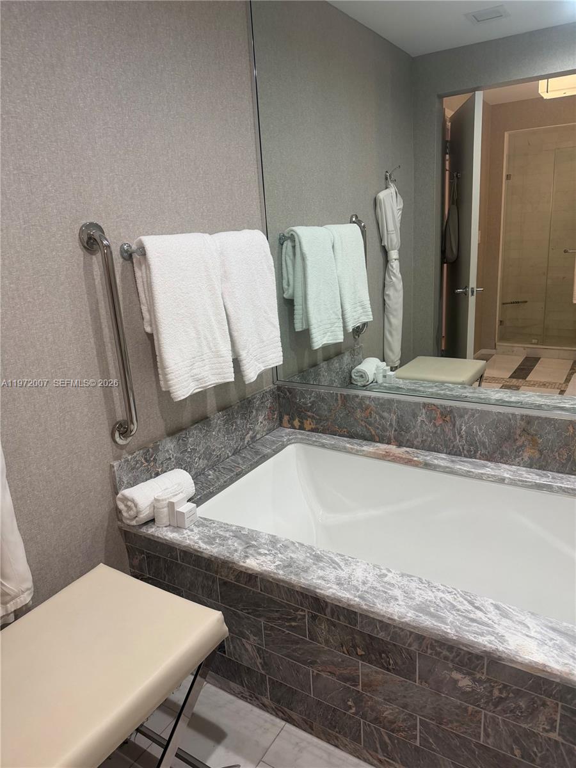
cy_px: 384
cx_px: 288
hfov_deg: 56.8
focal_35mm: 24
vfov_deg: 71.6
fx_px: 532
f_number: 1.78
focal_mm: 6.76
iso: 200
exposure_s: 1/120
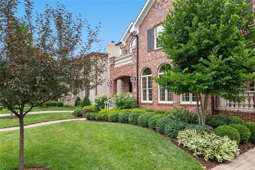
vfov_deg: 57.2
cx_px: 128
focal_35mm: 22
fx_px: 156
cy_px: 85
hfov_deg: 78.6
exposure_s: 1/400
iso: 400
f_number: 8
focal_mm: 11
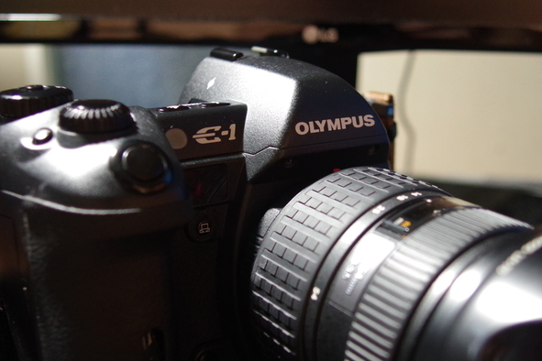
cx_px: 313
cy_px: 243
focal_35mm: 52
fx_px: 783
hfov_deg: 38.1
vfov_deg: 25.8
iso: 1600
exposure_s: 1/25
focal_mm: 20
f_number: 2.8
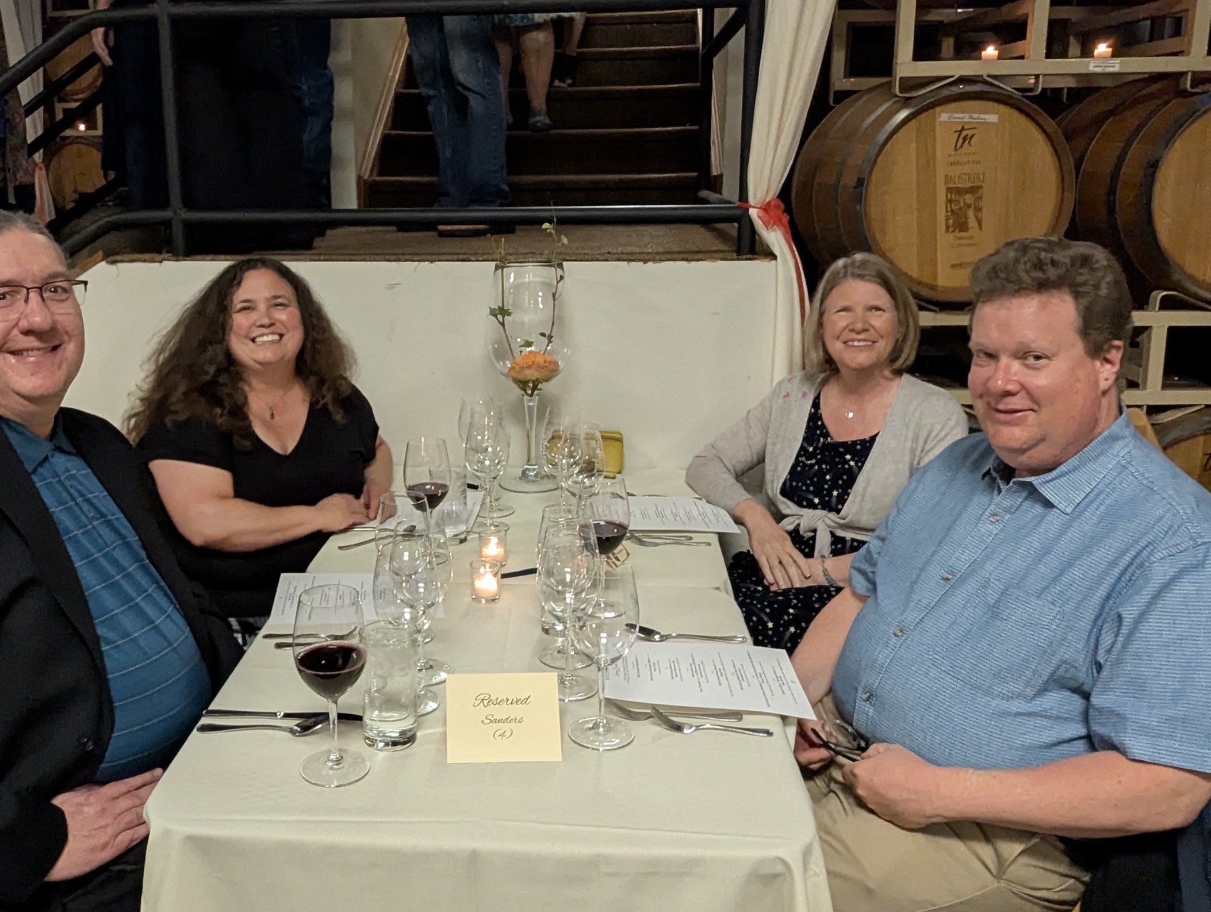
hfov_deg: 57.8
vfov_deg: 45.5
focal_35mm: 31
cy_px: 407
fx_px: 1086
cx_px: 478
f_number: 2.2
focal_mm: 2.35
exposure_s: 1/23.8
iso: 569
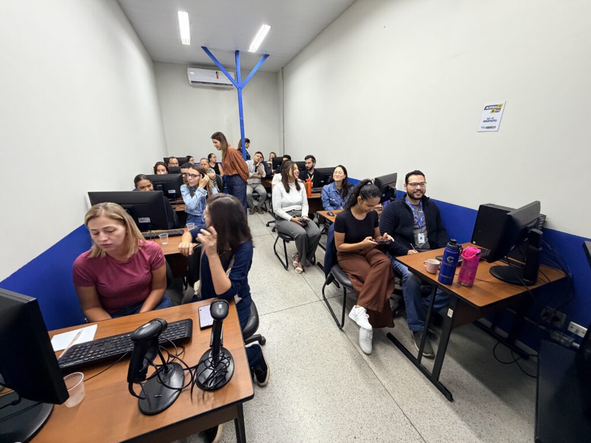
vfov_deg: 85.7
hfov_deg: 102.1
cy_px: 222
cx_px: 296
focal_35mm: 14
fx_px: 239
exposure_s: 1/60
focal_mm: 2.22
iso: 400
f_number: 2.2
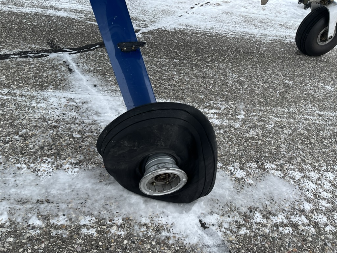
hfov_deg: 67.3
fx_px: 253
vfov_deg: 53.1
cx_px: 168
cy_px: 126
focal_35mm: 26
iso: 125
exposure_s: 1/106
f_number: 1.6
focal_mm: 5.1
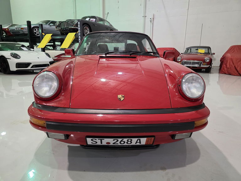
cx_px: 120
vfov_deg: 58.9
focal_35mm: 23
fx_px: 160
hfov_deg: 73.9
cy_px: 90
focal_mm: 6.3
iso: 640
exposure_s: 1/120
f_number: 1.7
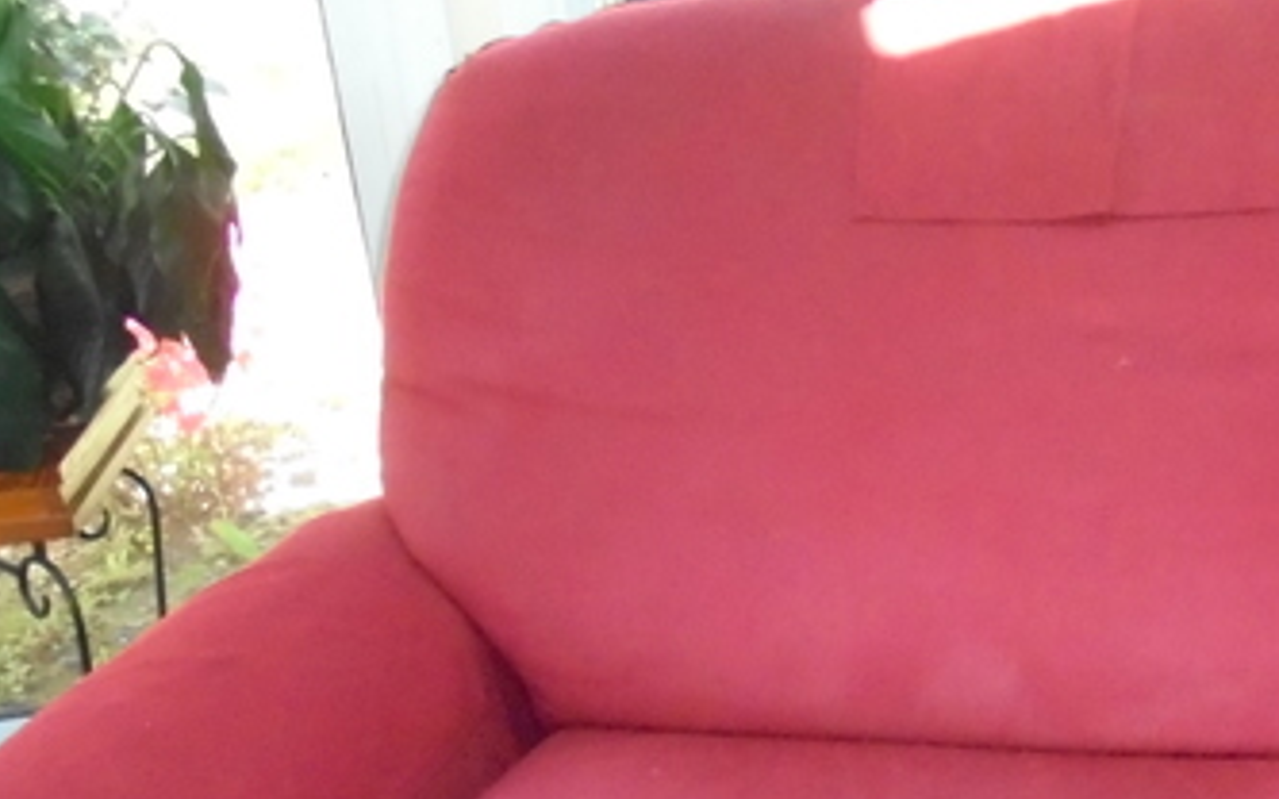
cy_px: 757
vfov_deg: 19.8
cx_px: 1077
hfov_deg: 30.9
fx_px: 2230
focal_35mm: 64
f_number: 3.5
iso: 800
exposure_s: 1/100
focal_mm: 4.6
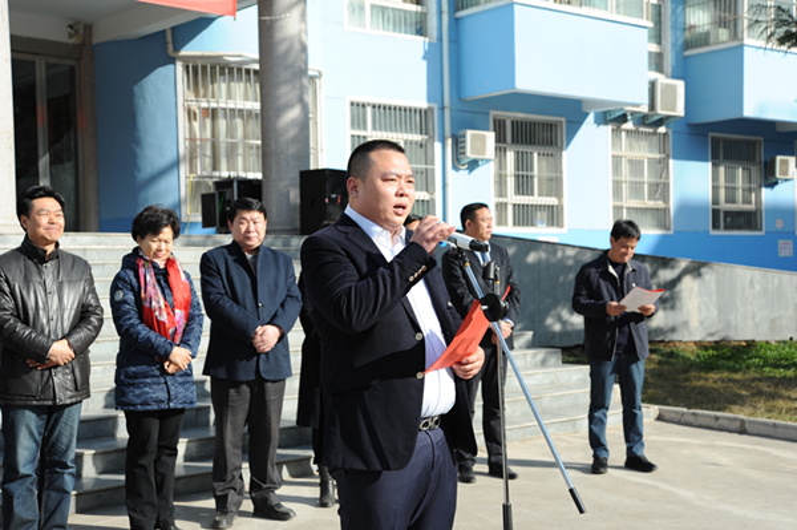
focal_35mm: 52
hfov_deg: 38.2
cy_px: 265
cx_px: 398
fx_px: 1150
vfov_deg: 25.9
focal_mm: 52
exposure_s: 1/500
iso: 200
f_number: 7.1
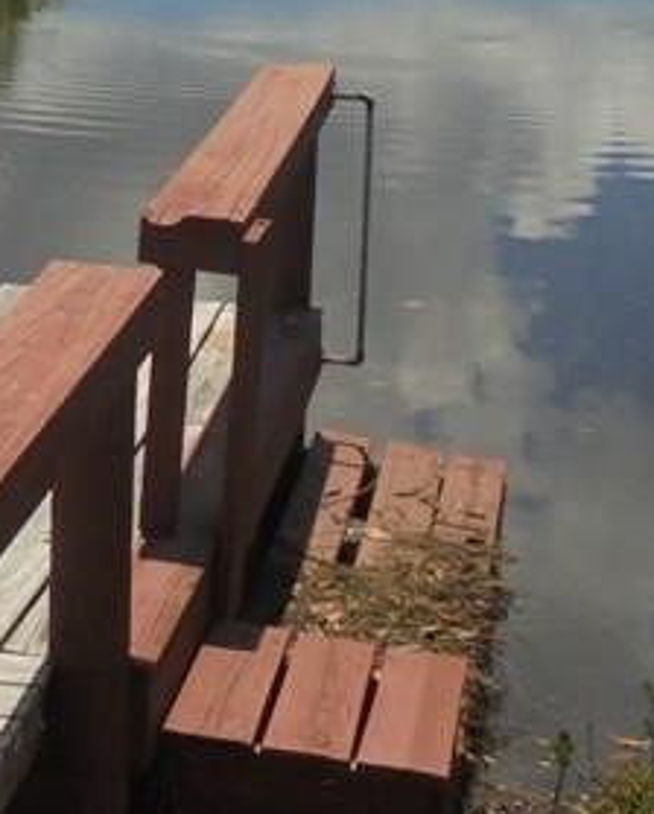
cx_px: -263
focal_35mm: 93
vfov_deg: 20.0
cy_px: 35
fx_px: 2245
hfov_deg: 15.5
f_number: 11.5
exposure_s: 1/160
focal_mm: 4.6
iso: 100
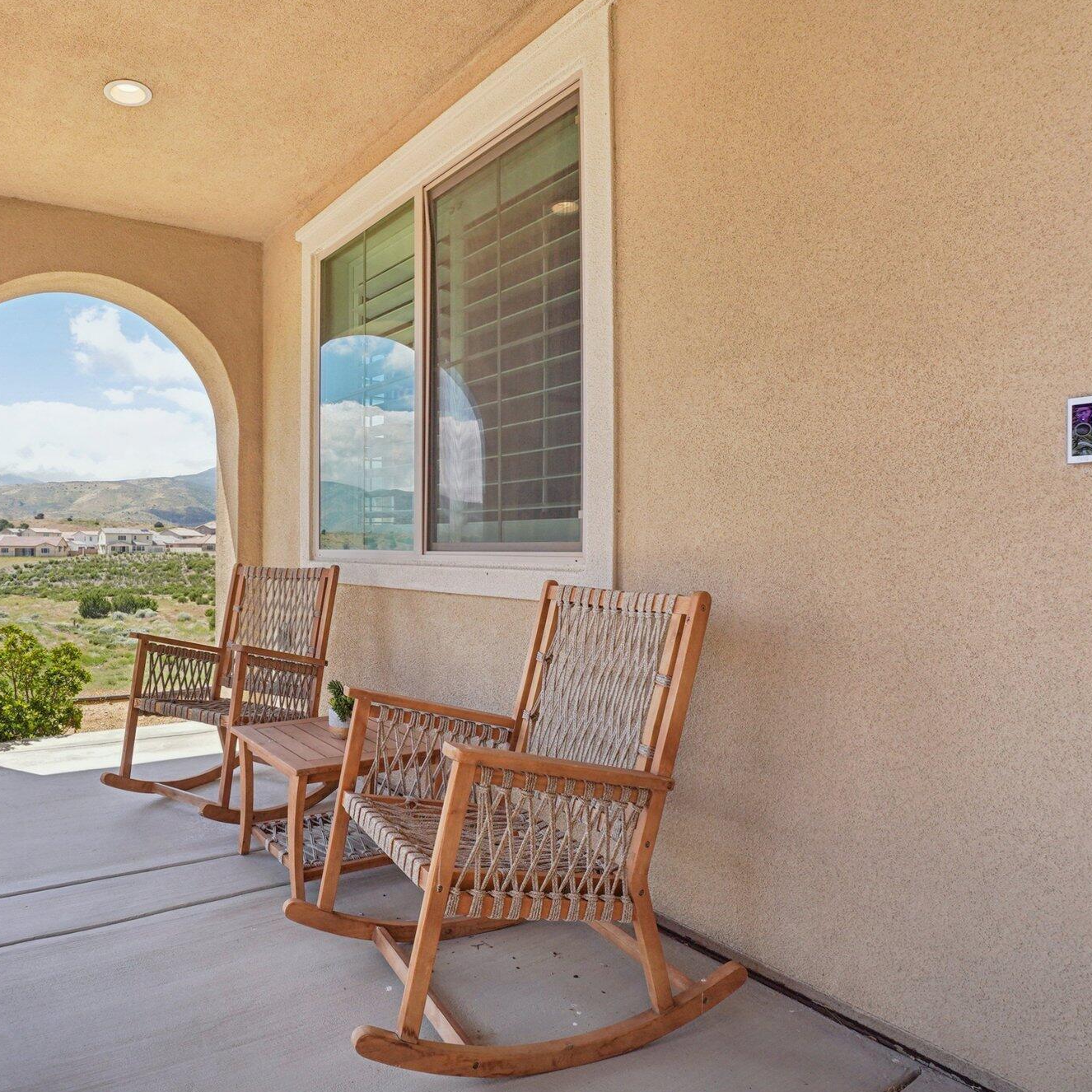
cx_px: 337
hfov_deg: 69.4
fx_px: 749
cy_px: 546
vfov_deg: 72.1
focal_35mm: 21
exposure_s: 1/500
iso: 400
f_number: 8
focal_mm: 16
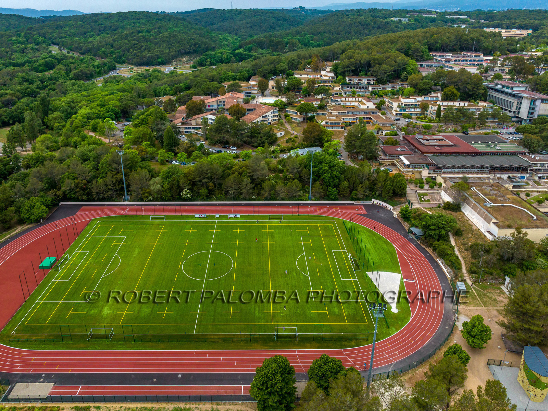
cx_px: 274
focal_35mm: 24
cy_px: 206
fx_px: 380
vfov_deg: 56.8
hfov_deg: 71.6
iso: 200
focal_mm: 12.3
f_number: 8
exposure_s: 1/640
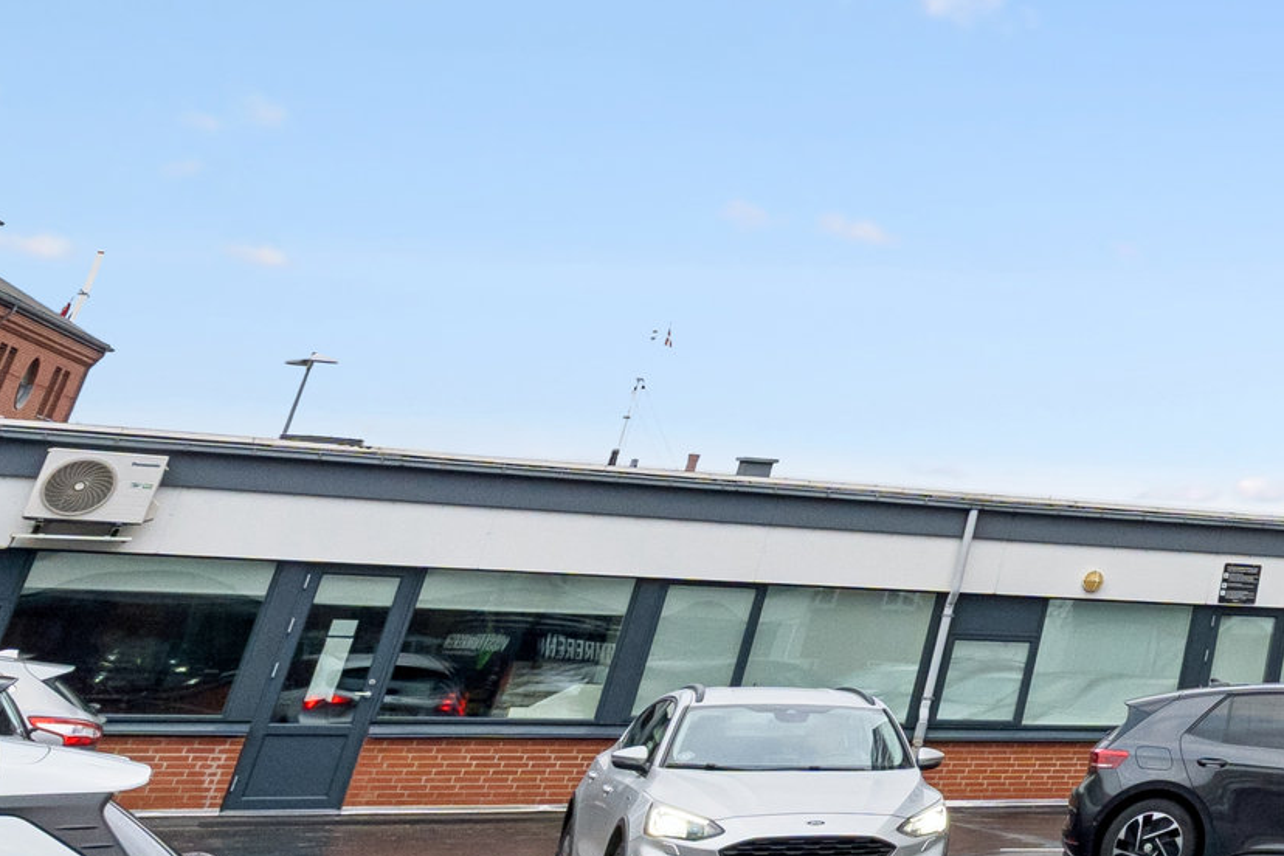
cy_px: -239
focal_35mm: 58
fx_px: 2069
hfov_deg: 23.4
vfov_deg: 21.3
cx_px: 2148
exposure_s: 1/125
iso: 800
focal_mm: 16
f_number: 9
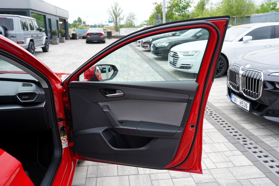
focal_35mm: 29
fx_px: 225
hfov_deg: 63.7
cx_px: 140
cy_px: 93
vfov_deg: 45.0
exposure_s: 1/125
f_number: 5.6
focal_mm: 29
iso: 100
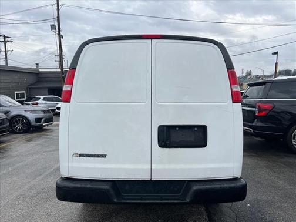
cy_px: 111
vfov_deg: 53.1
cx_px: 148
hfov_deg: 67.3
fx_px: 222
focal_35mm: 26
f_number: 1.5
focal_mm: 5.7
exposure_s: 1/1934
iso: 50
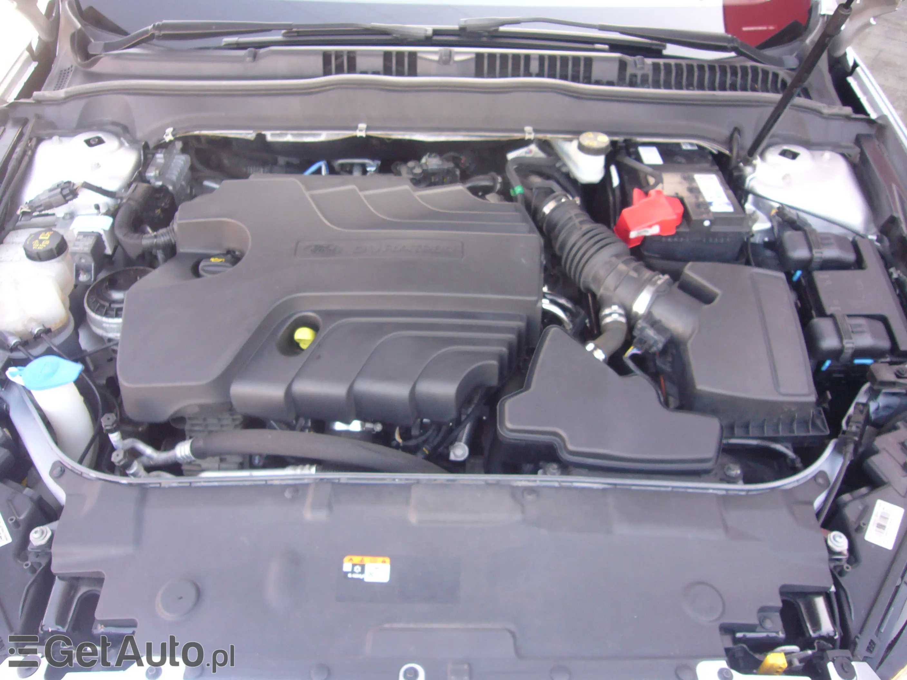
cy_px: 340
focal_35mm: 28
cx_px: 454
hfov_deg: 63.4
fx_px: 734
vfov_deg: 49.7
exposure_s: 1/25
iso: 100
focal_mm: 4.6
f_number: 2.8
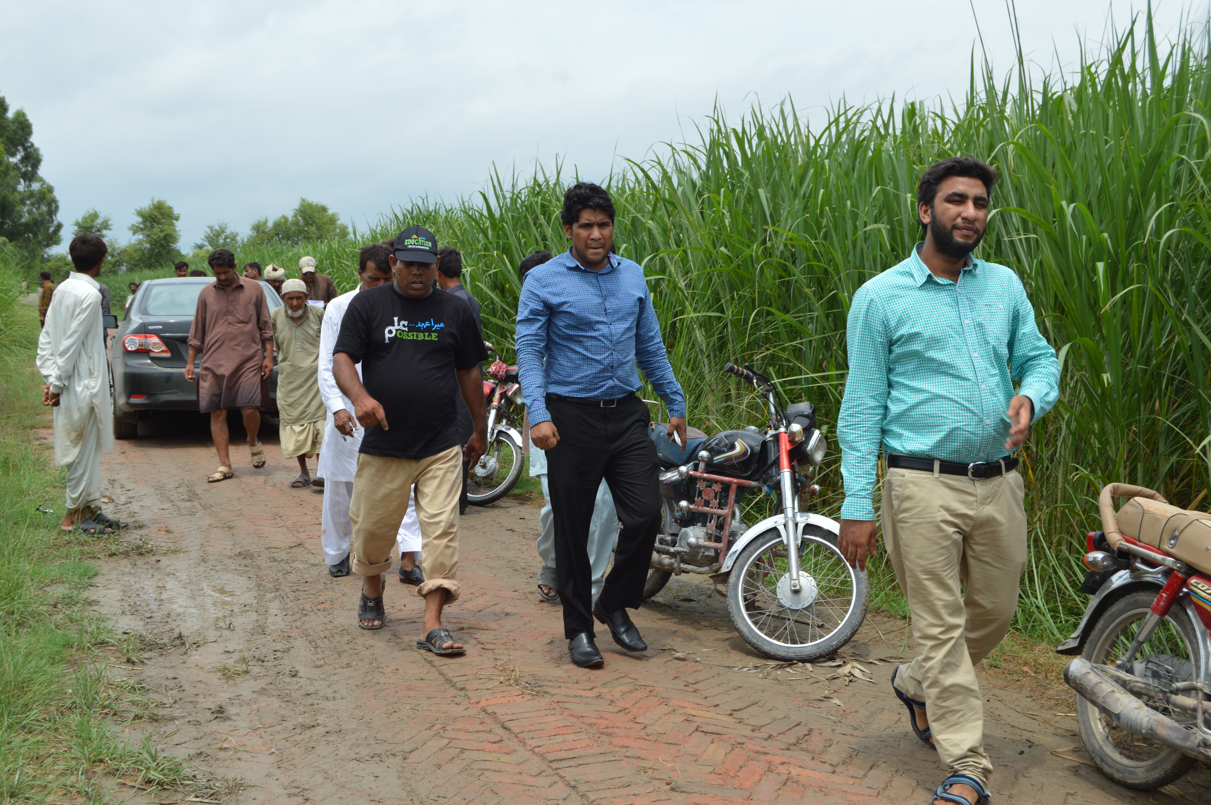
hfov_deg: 46.4
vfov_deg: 31.8
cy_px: 402
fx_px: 1412
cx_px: 606
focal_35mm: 42
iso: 100
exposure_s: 1/250
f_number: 8
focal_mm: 28
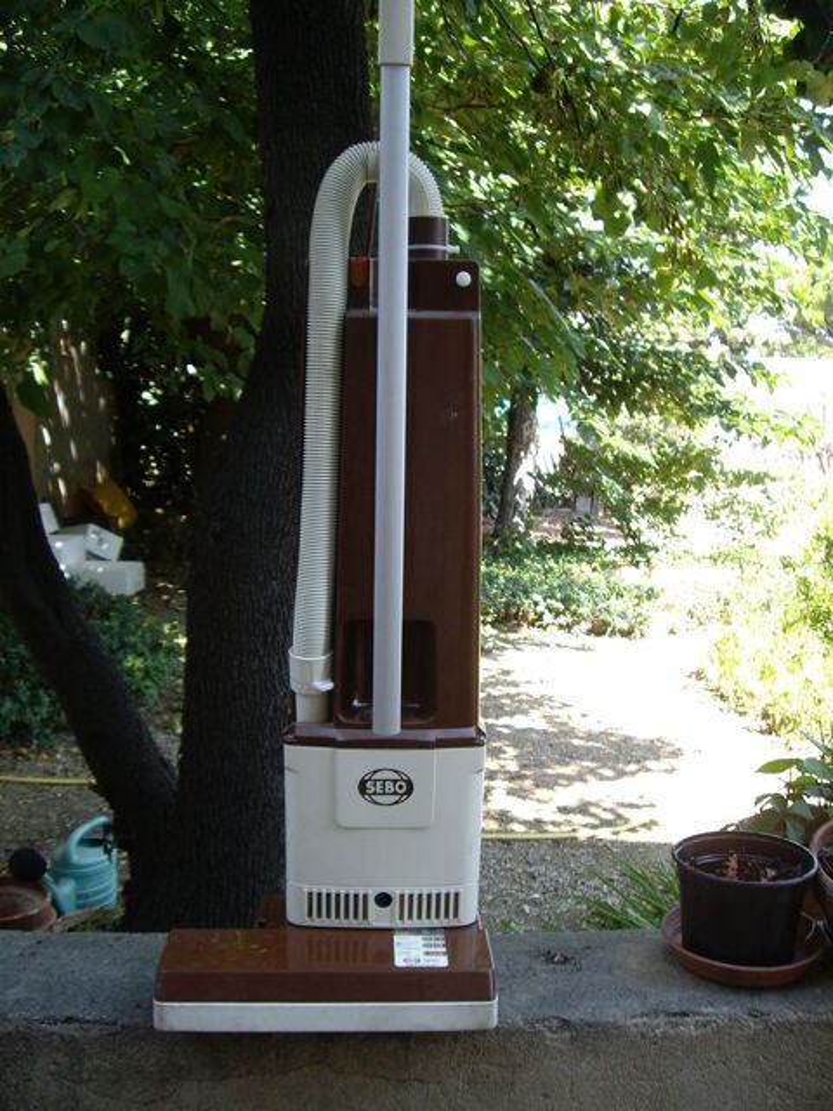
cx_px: 416
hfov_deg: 37.7
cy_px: 556
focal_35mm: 38
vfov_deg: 49.0
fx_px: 1219
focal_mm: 6.2
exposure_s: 1/125
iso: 100
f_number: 2.7
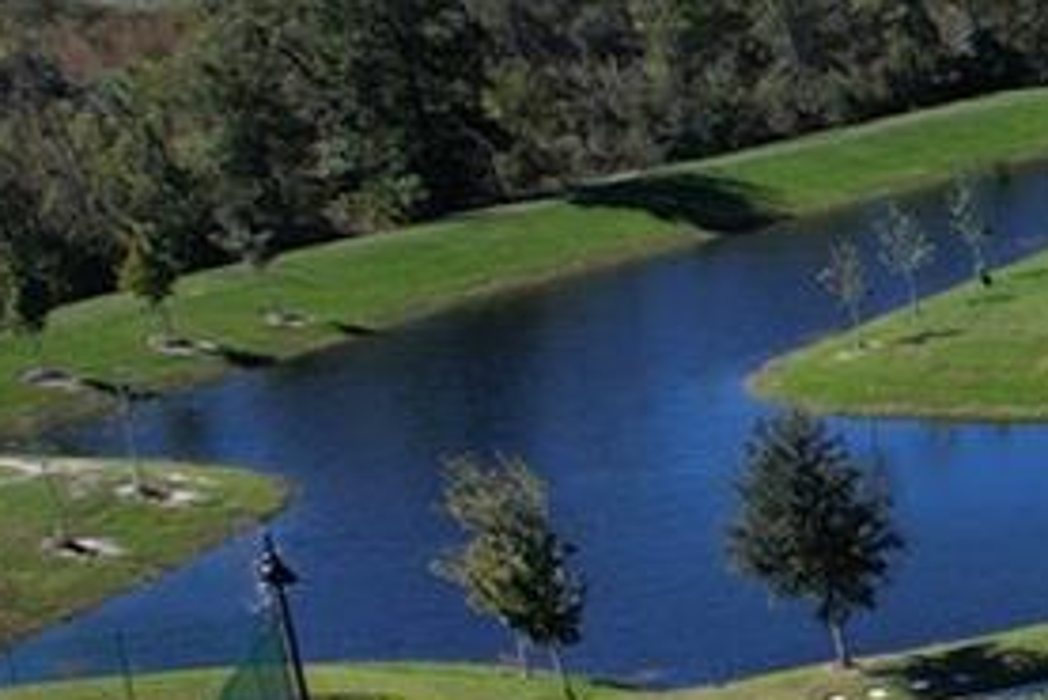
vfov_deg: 10.7
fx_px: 3699
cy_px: 738
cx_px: 2887
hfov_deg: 11.5
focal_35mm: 127
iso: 120
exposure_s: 1/2000
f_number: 2.8
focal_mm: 8.38
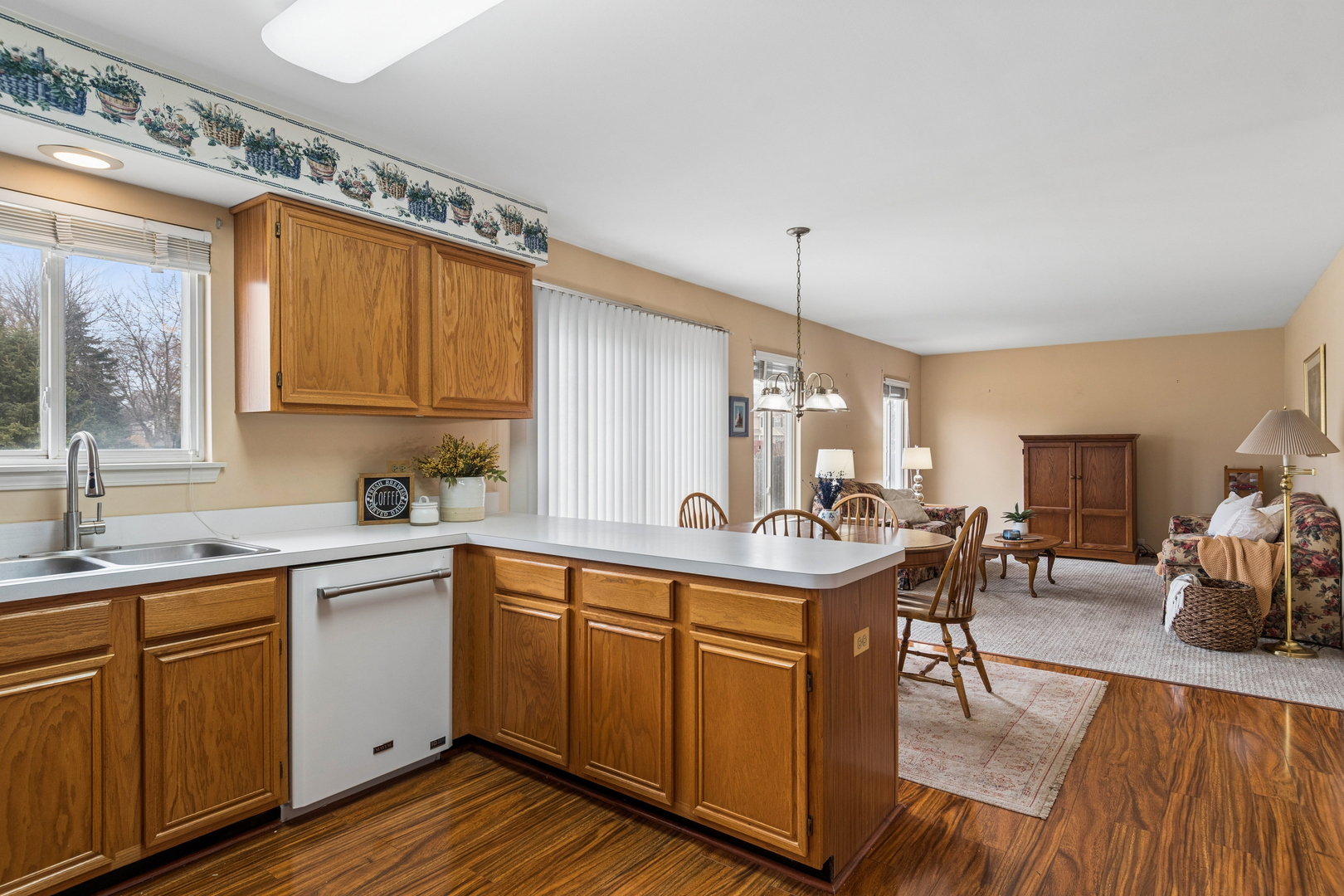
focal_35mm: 18
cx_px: 672
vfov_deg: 67.4
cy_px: 448
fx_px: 672
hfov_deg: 90.0
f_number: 8
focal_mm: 12
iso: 320
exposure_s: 1/13
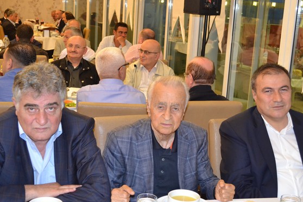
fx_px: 455
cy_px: 110
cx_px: 147
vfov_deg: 25.1
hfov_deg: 36.8
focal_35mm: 54
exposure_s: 1/60
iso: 2800
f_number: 4.5
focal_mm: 30
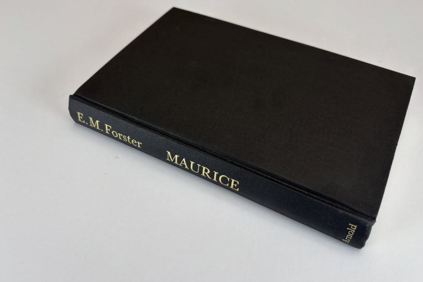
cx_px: 223
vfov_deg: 43.6
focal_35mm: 30
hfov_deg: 61.9
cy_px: 139
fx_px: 352
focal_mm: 6
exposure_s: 1/127
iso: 32
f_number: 1.6
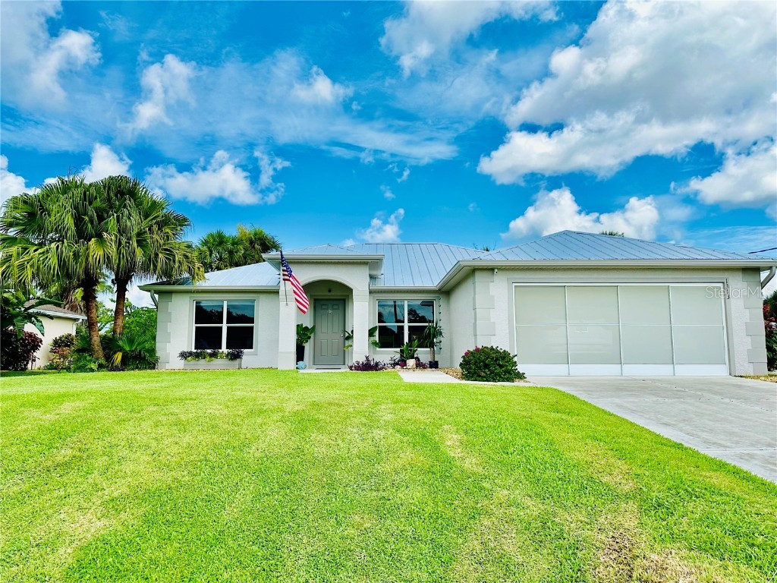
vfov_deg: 56.8
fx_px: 539
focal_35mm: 24
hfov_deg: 71.6
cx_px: 388
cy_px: 292
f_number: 1.78
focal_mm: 6.86
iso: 80
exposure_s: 1/4545
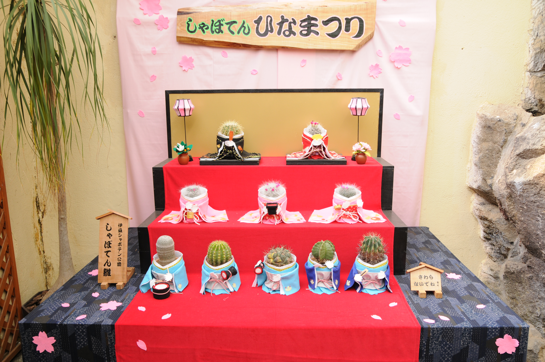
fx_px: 454
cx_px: 272
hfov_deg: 62.0
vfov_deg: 43.5
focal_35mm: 30
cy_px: 181
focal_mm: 20
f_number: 4
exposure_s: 1/125
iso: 250
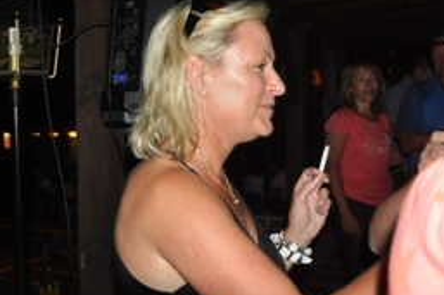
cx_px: 123
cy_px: 72
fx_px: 579
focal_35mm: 47
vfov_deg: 28.2
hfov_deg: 41.0
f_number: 3.5
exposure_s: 1/60
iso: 800
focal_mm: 18
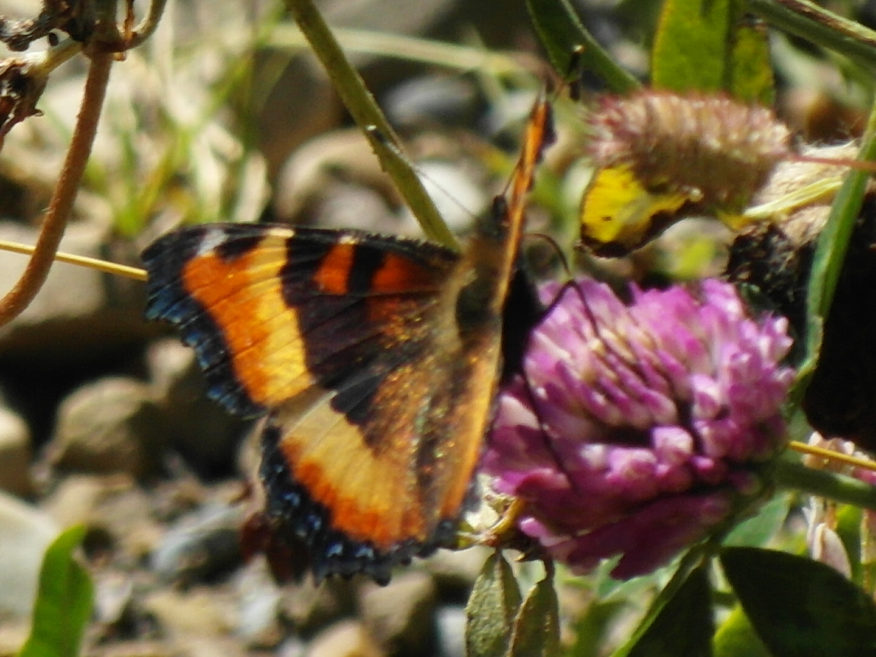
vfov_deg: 3.6
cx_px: 438
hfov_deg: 4.8
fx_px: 10401
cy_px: 328
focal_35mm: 411
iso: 100
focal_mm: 73.3
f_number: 5.8
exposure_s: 1/350
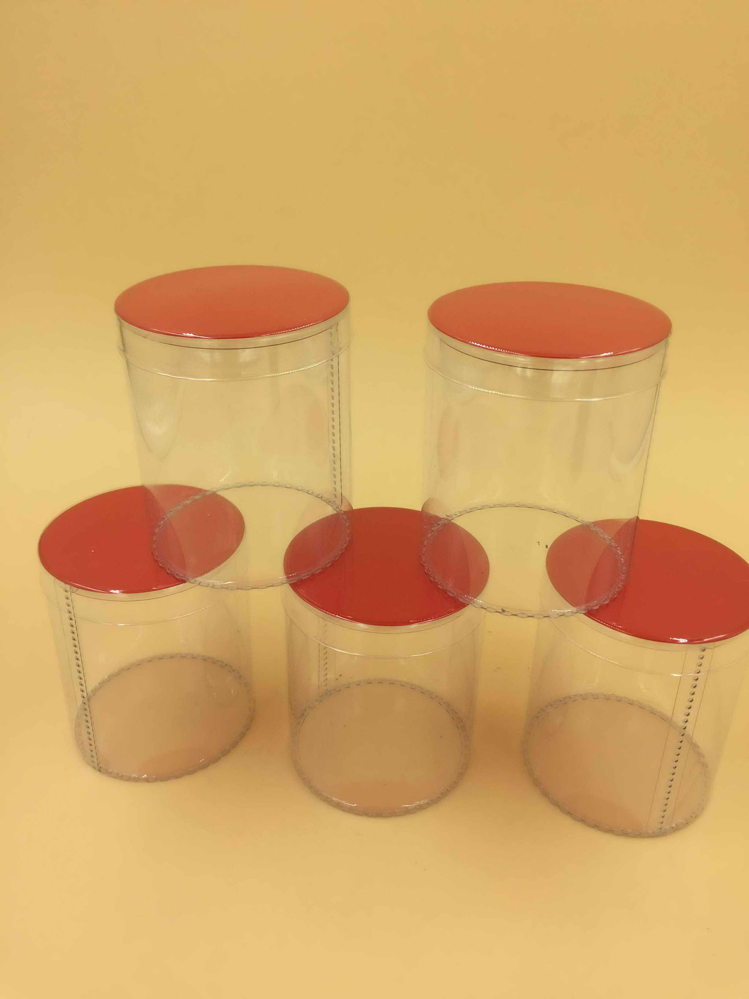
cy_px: 500
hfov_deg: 48.2
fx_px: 837
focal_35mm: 29
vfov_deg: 61.7
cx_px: 374
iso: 32
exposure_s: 1/824
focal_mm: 4.15
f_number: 2.2
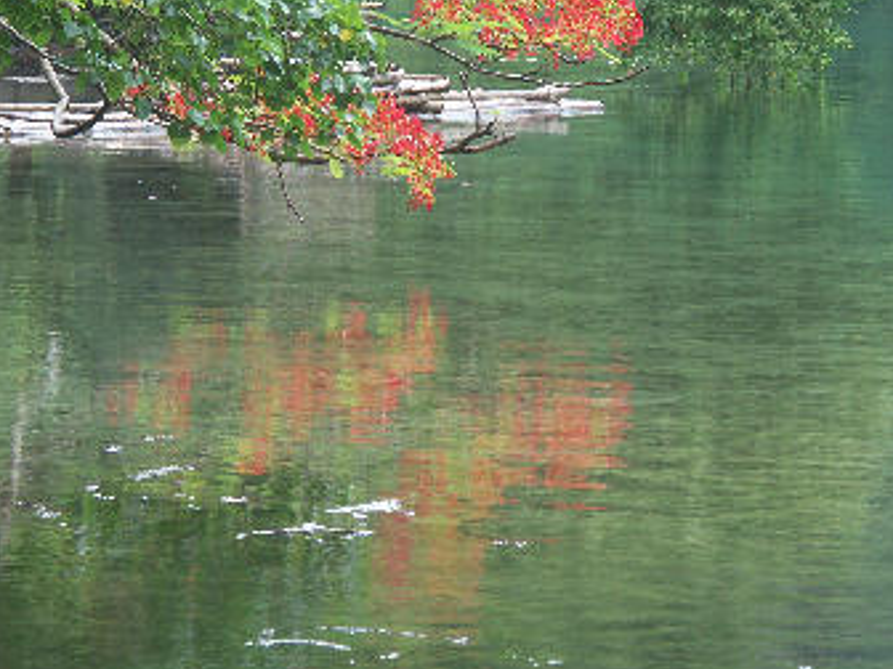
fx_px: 7197
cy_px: 263
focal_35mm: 279
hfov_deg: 7.1
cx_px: 336
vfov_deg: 5.3
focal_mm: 44.48
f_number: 3.5
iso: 100
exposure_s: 1/125
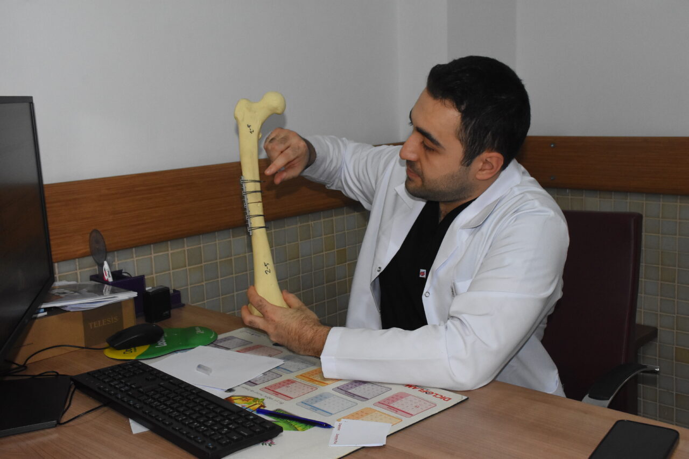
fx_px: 775
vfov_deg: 33.0
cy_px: 230
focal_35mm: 40
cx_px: 344
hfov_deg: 47.9
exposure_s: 1/125
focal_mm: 27
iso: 2500
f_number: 8
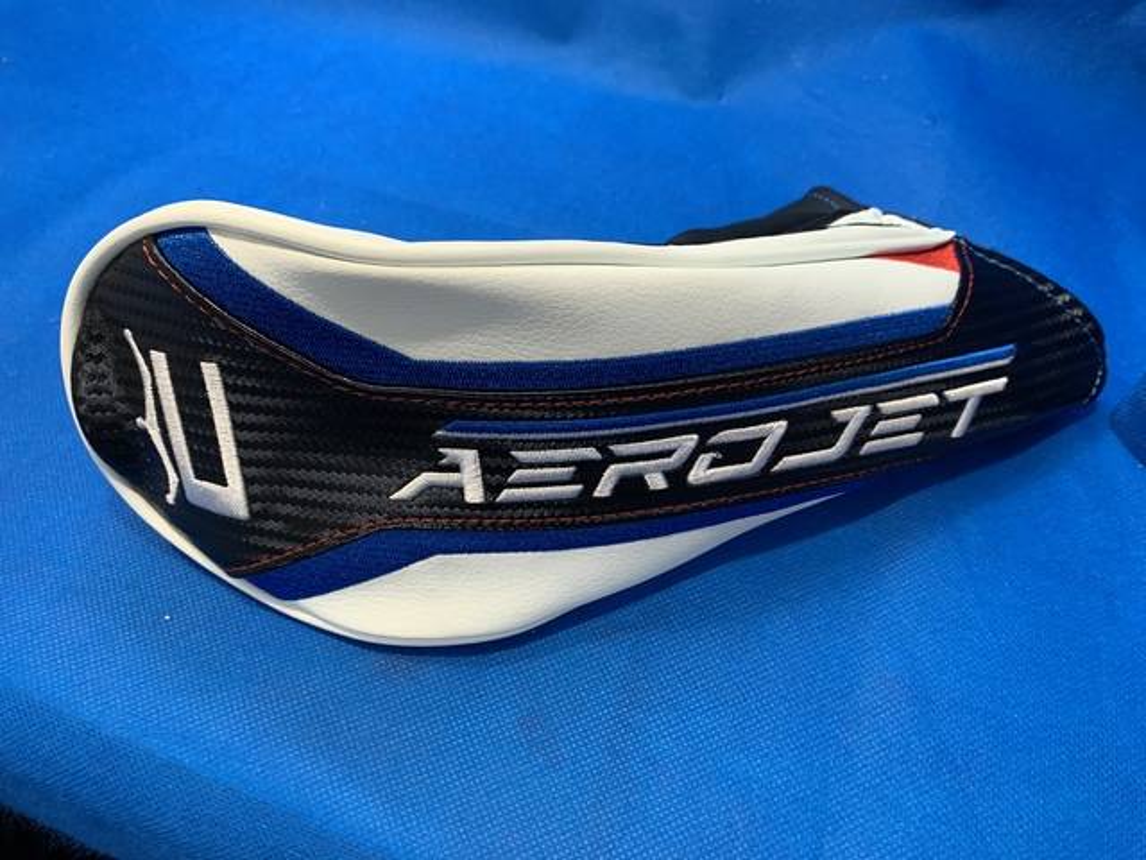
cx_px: 573
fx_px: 861
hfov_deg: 67.3
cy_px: 430
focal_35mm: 26
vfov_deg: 53.1
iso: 100
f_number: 1.8
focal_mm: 4.25
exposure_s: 1/60
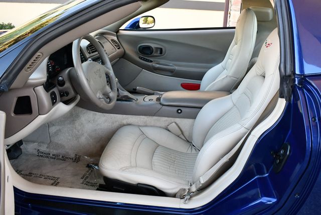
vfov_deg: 36.9
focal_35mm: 36
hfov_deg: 53.1
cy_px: 108
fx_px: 321
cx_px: 160
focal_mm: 18
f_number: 3.5
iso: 720
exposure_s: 1/250
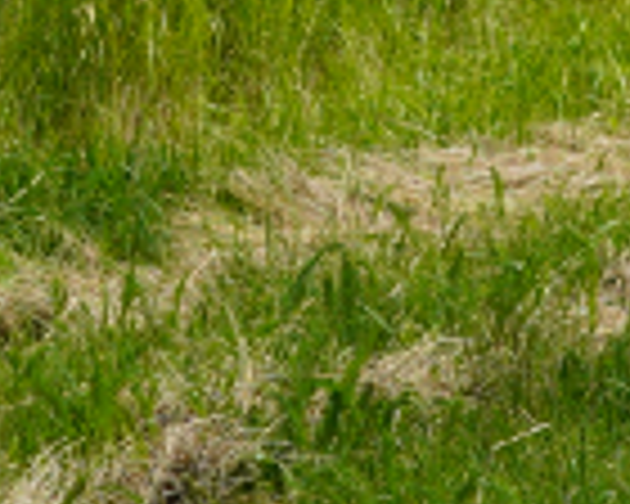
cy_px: -592
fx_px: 6004
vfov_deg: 4.7
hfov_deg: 6.0
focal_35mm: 322
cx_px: 328
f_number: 5
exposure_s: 1/800
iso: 100
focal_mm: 37
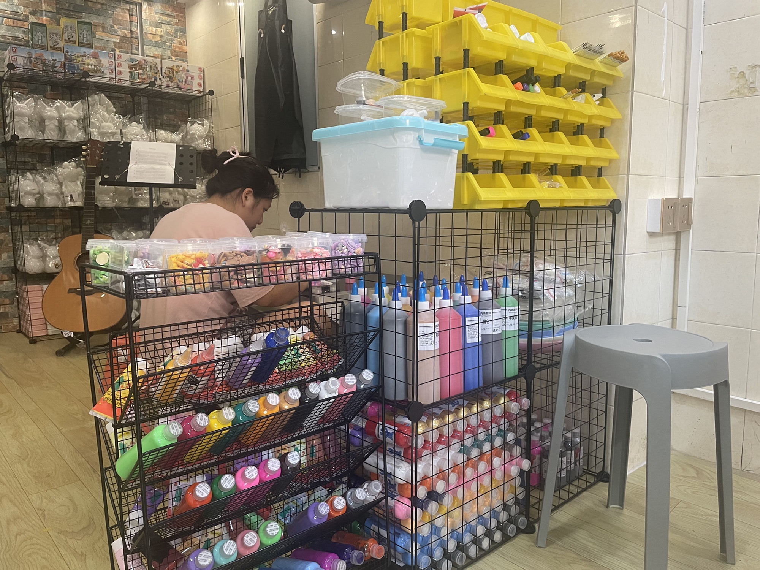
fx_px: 571
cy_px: 285
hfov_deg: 67.3
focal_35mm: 26
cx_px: 380
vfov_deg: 53.1
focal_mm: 4.2
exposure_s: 1/50
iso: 200
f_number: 1.6
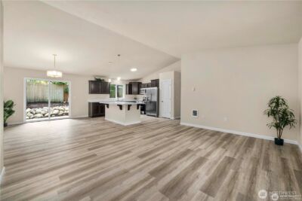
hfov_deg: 108.3
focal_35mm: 13
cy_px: 100
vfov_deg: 85.5
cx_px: 151
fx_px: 109
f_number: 7.1
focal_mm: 13
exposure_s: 1/60
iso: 160
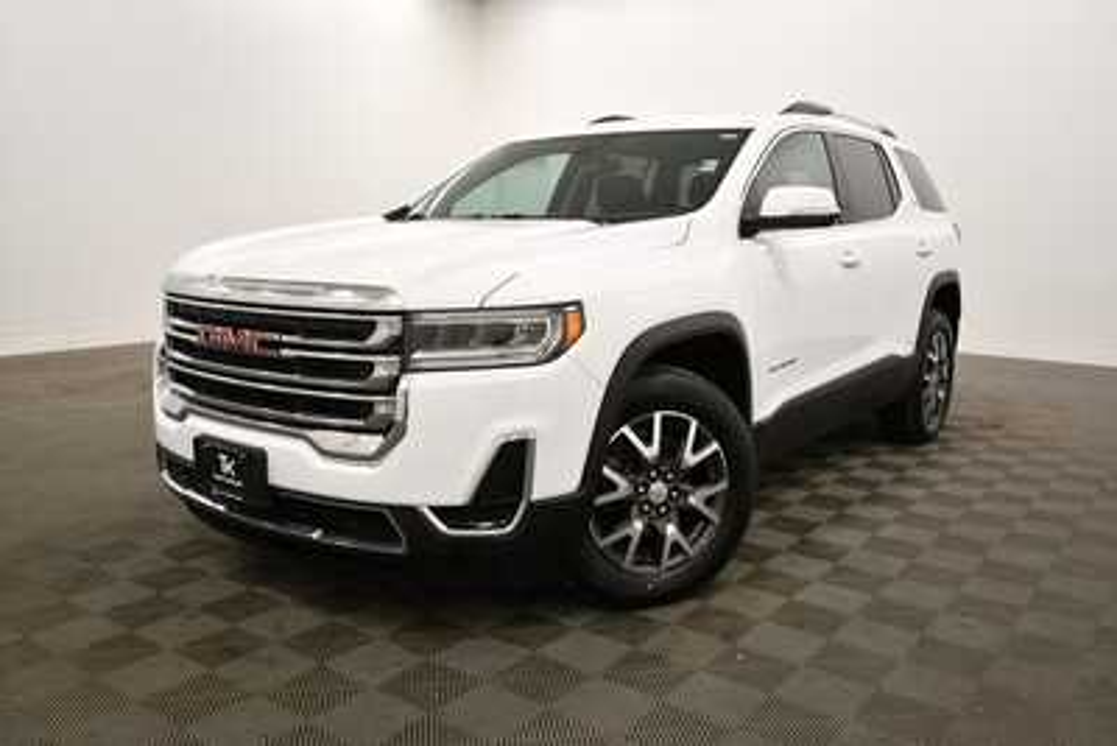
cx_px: 558
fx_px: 931
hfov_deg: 61.9
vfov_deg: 43.6
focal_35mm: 30
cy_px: 373
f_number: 5.6
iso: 800
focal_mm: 20
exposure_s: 1/160
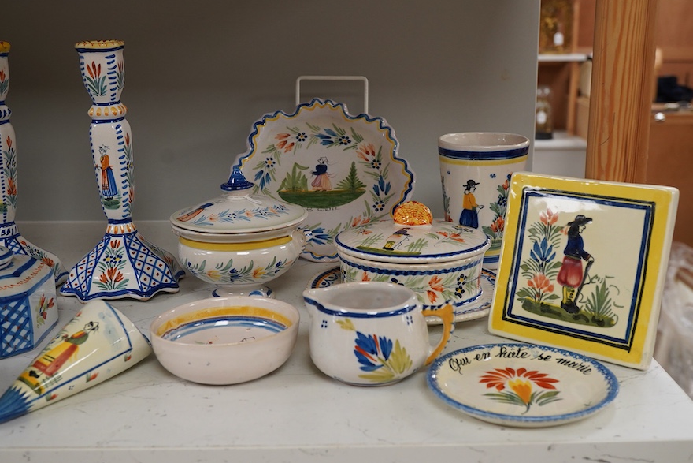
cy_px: 231
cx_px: 342
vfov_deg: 29.3
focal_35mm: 46
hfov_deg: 42.7
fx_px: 886
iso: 1250
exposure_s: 1/125
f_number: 10
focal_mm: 30
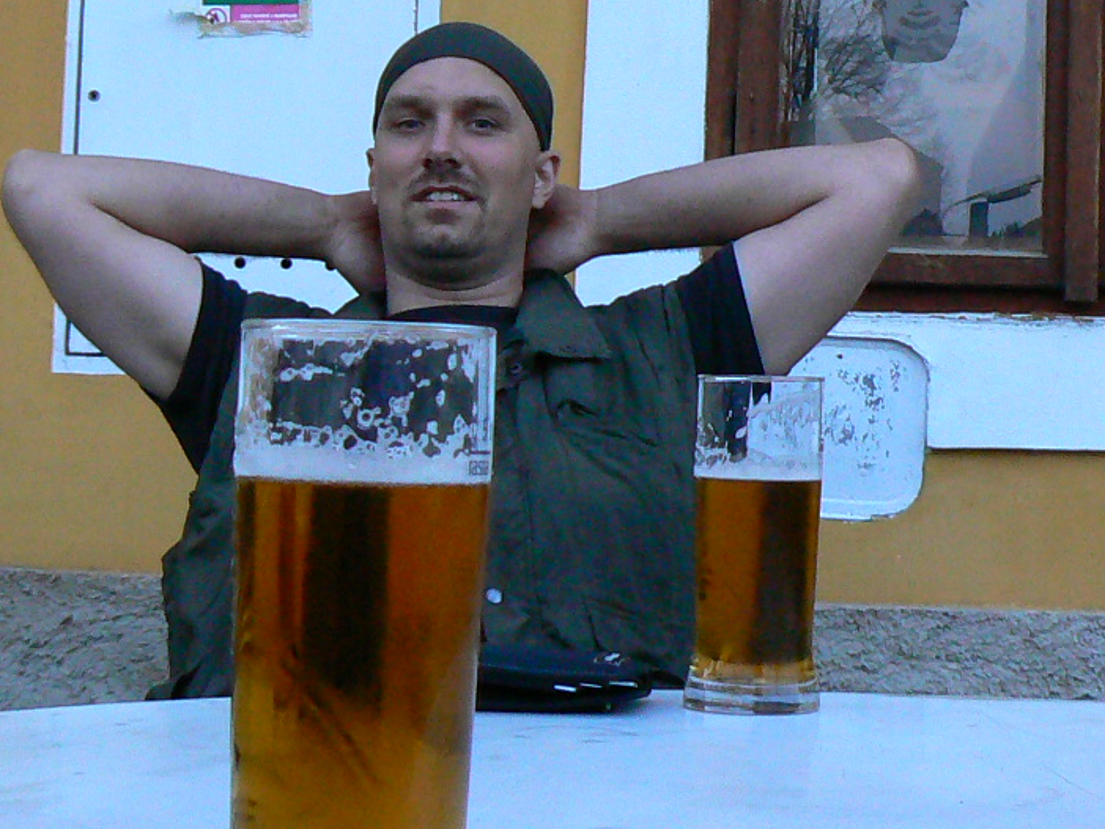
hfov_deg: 23.8
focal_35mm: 82
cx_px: 504
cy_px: 184
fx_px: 2618
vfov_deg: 17.9
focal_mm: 6
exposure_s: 1/25
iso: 200
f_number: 2.8
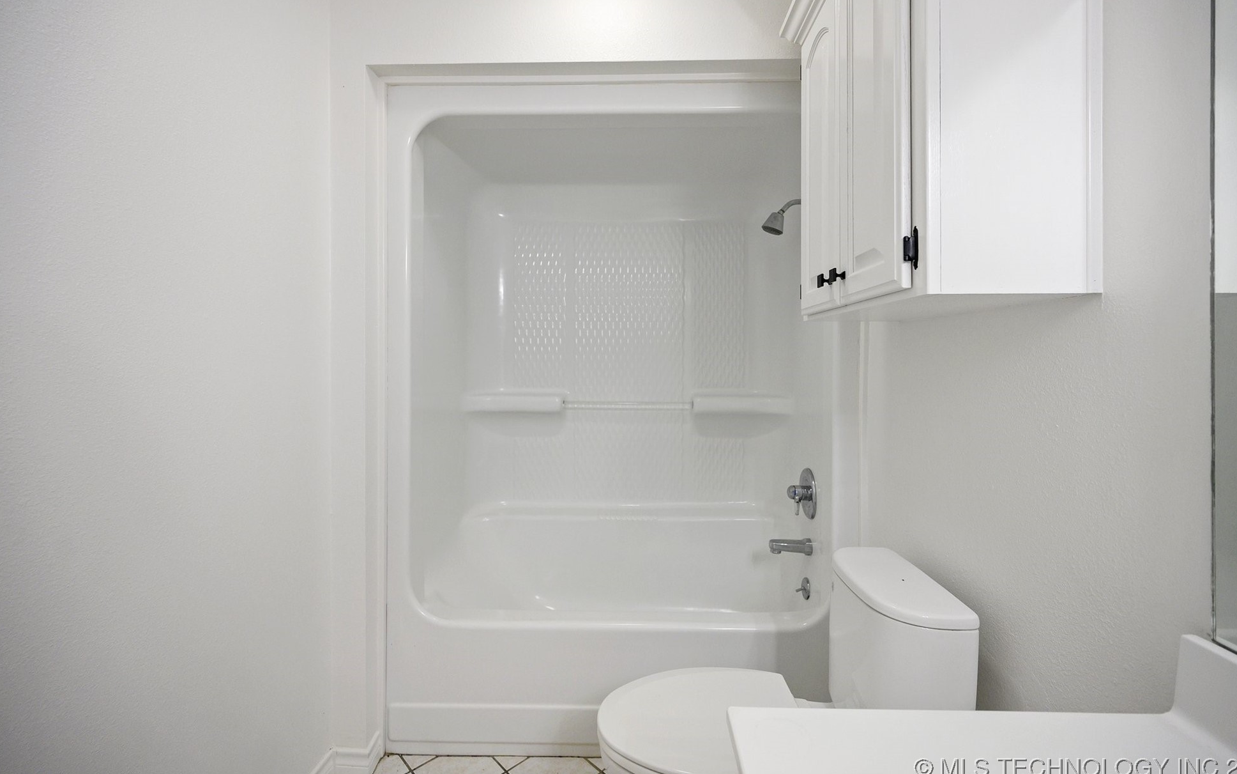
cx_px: 634
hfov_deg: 101.4
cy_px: 360
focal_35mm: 15
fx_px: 506
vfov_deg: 74.7
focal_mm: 14
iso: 640
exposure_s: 1/200
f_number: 4
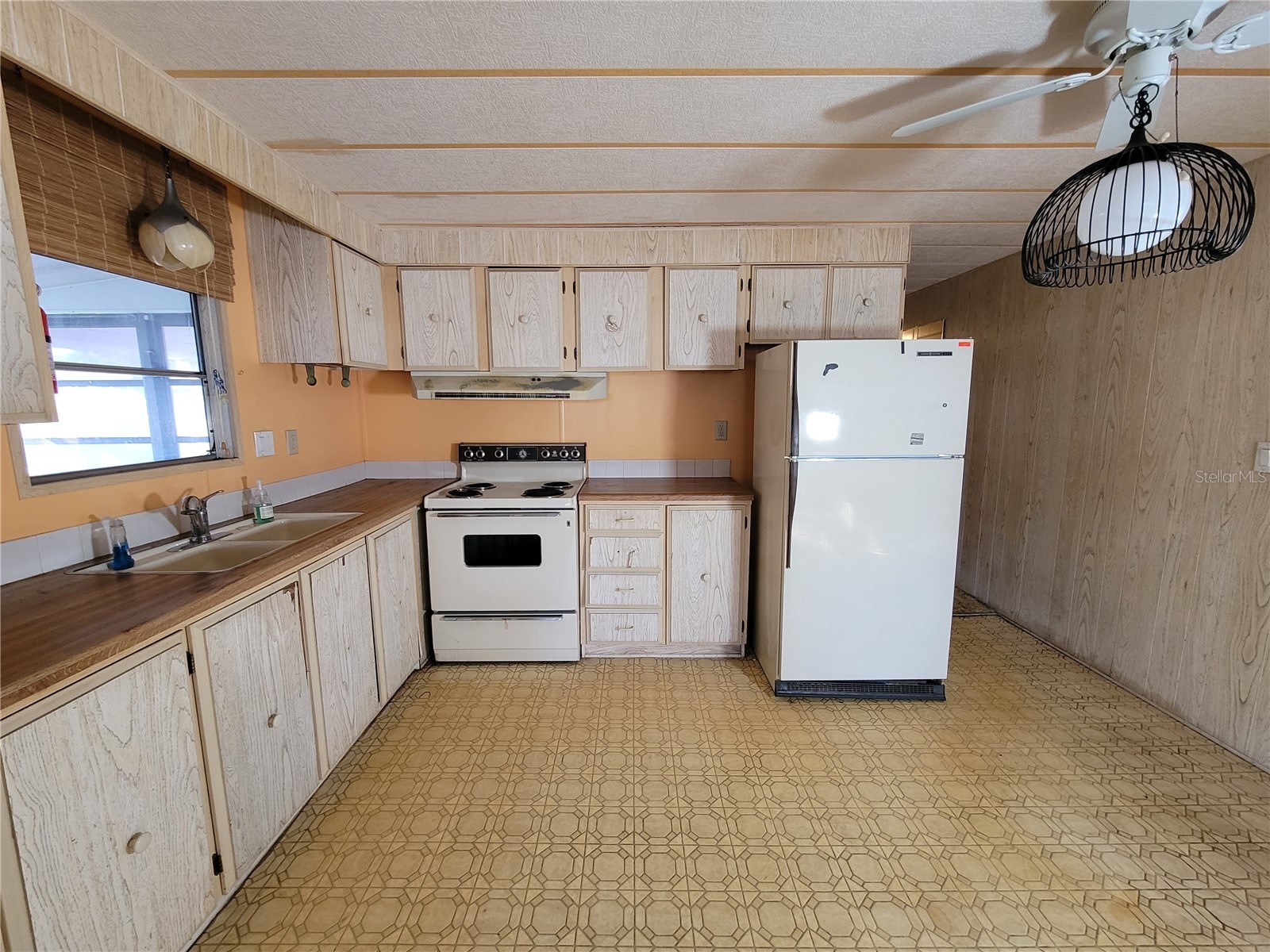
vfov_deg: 89.9
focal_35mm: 13
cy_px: 476
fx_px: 477
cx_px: 635
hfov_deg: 106.2
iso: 250
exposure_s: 1/50
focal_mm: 2.2
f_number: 2.2
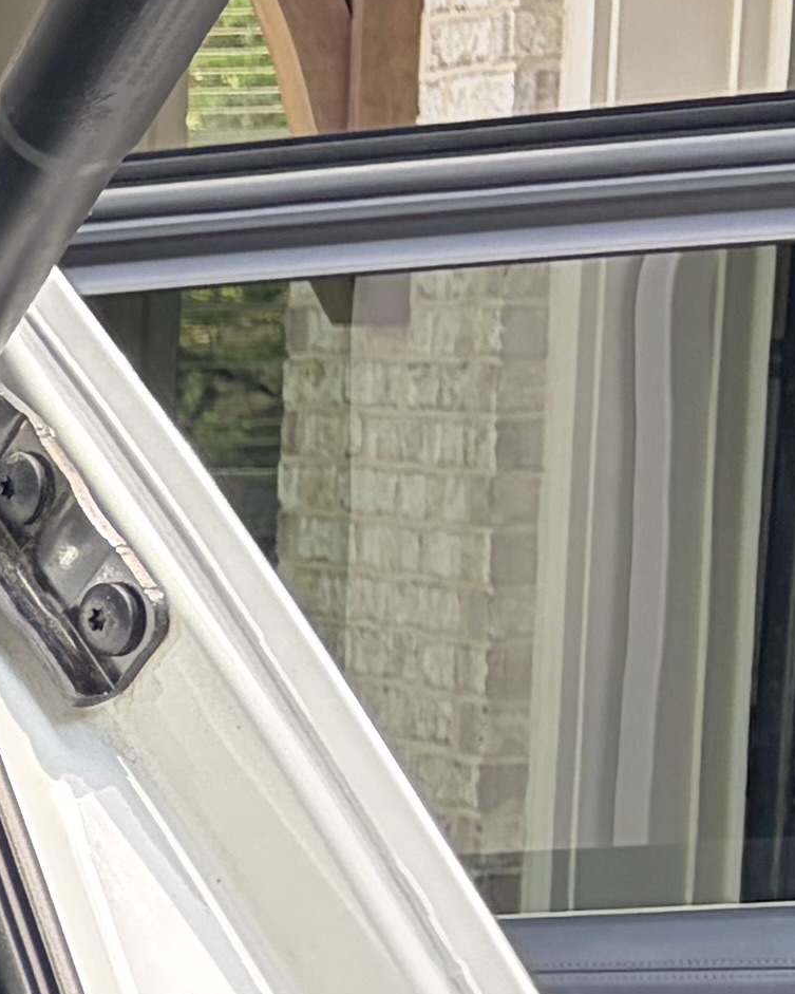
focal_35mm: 154
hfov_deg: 8.2
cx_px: -1724
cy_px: 780
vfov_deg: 12.5
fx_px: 4529
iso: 64
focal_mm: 5.96
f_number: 1.6
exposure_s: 1/203
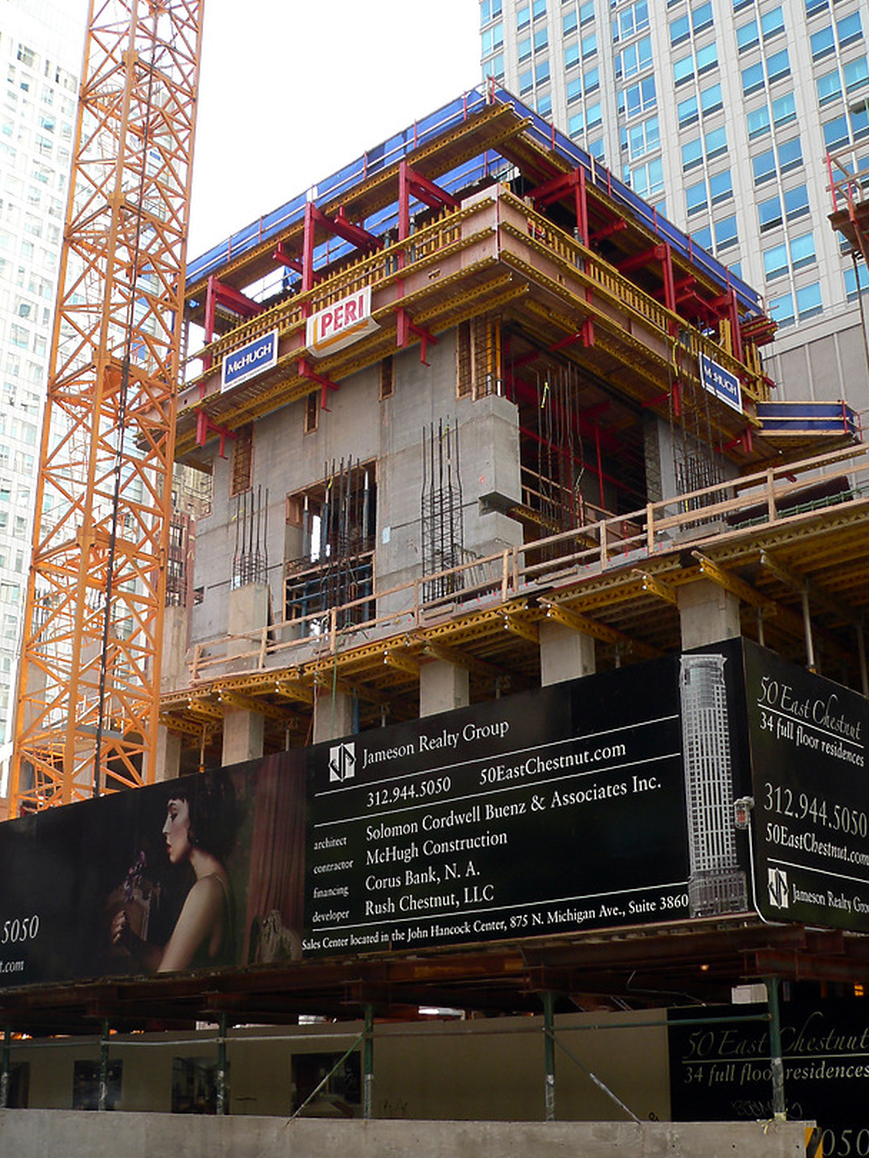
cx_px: 409
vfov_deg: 46.8
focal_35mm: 40
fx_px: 1338
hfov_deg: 36.0
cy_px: 612
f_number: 3.7
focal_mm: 6
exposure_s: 1/100
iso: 80
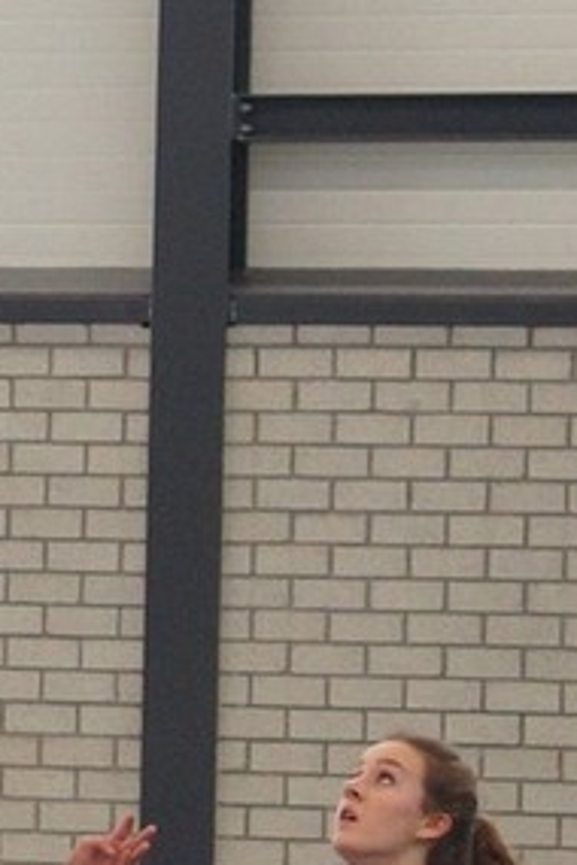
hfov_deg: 7.2
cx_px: -249
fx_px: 4539
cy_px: 461
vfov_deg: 10.9
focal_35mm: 189
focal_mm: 35
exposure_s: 1/250
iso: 800
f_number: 2.8
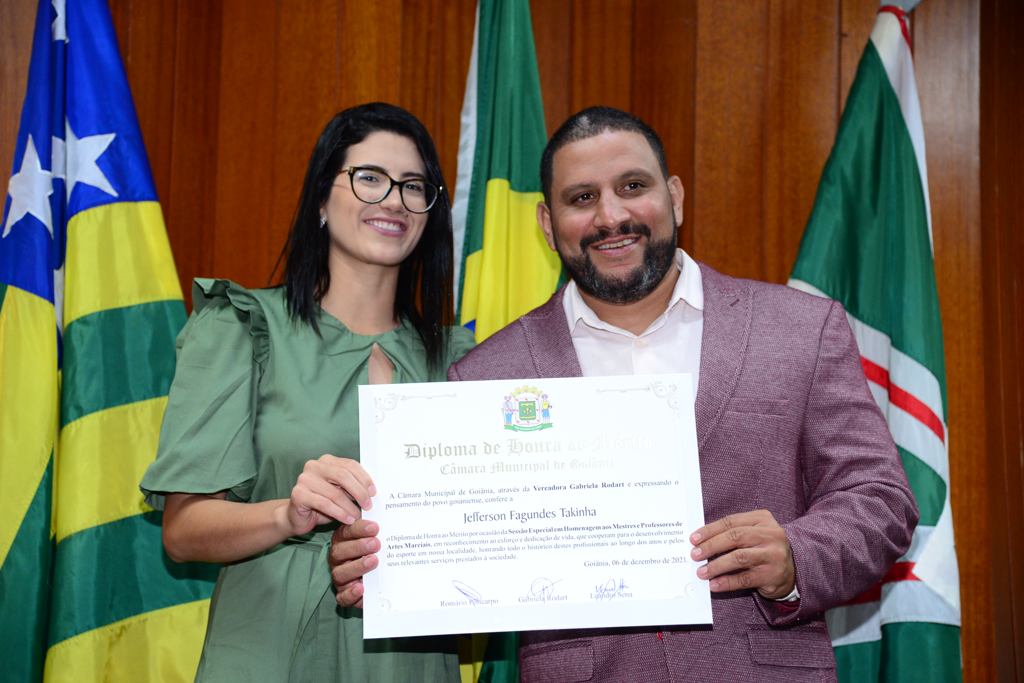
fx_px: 2134
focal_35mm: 75
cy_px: 342
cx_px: 512
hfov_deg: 27.0
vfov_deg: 18.2
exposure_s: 1/60
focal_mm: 75
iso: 1600
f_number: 4
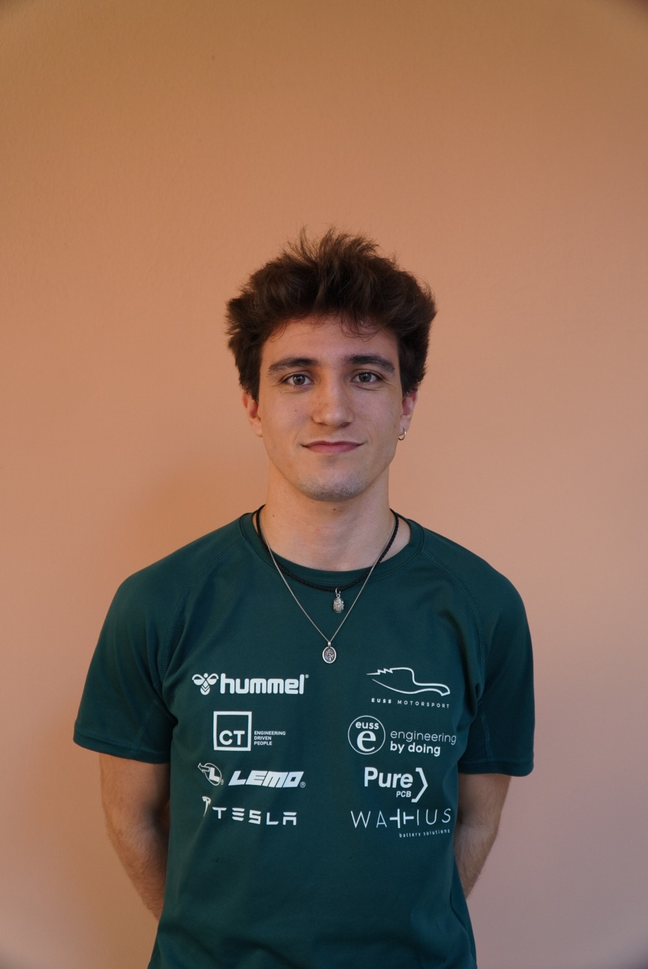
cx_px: 324
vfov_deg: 51.3
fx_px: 1011
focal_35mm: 38
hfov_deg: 35.5
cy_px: 484
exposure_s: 1/80
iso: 500
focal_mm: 25
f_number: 4
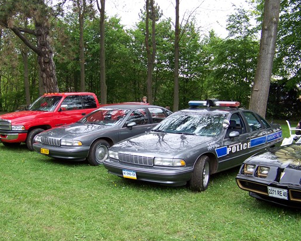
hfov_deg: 41.9
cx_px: 130
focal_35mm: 44
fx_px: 392
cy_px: 134
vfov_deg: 34.1
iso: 63
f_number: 2.8
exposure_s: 1/80
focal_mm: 5.85
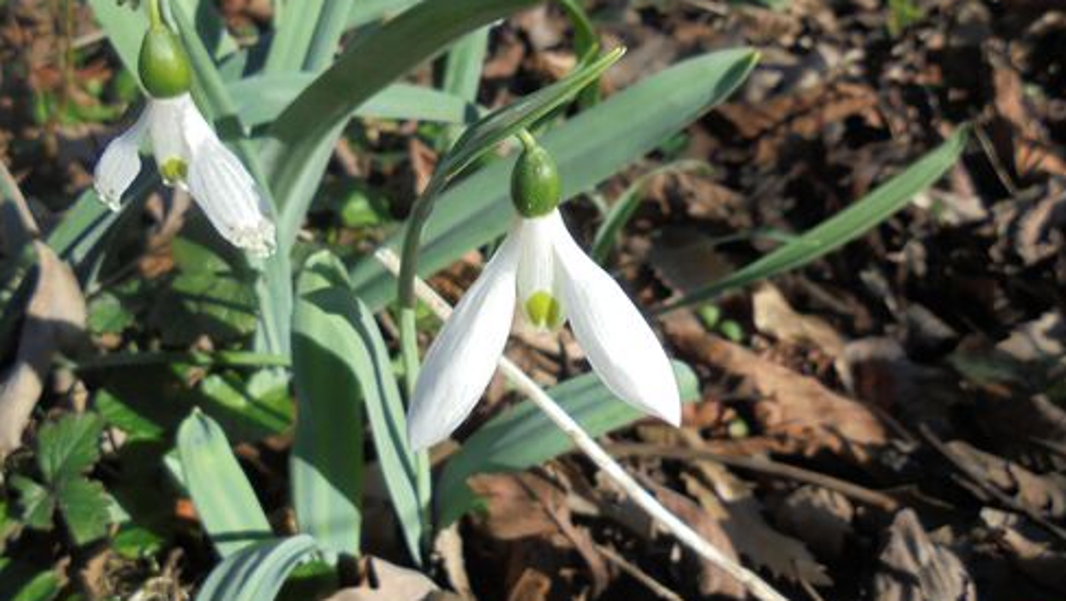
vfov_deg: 40.2
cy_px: 270
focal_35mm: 29
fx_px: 820
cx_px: 544
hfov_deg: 66.0
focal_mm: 4.6
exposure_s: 1/800
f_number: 3.5
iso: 100
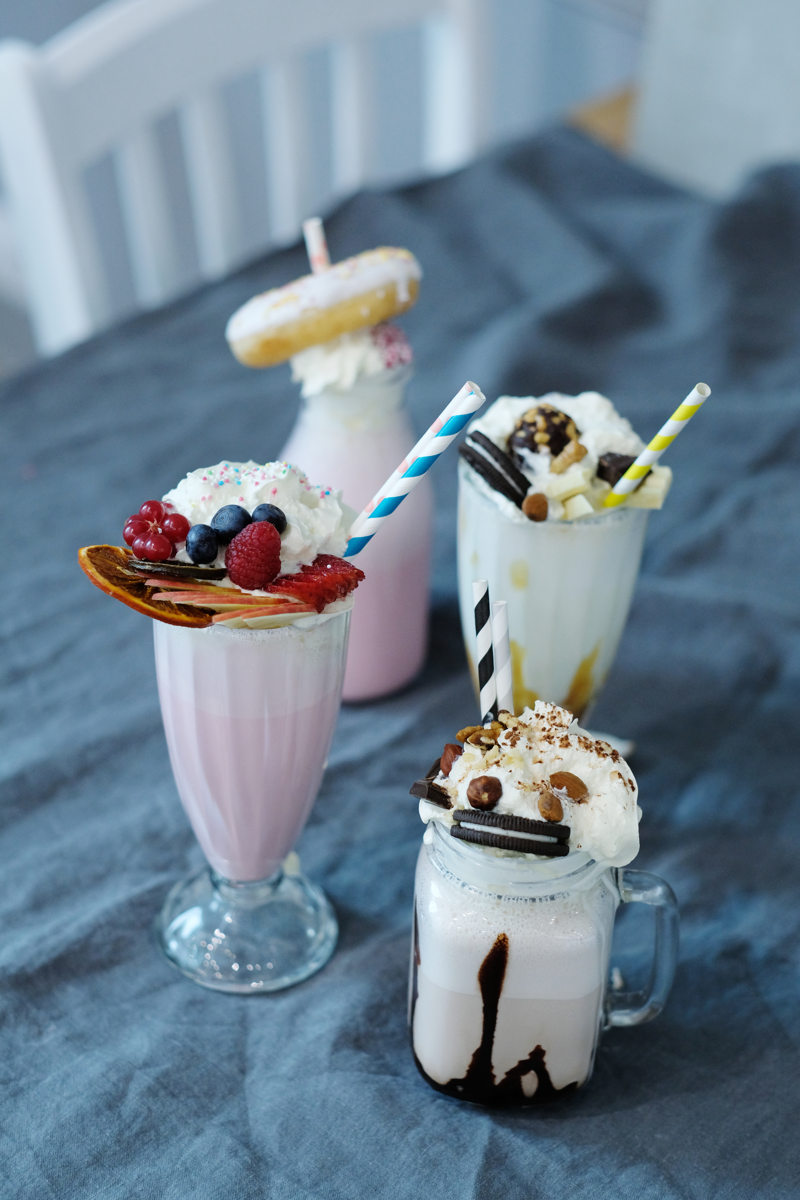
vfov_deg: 24.2
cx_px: 400
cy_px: 600
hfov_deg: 16.3
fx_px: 2800
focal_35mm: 84
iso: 1250
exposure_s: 1/160
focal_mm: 56
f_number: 2.2
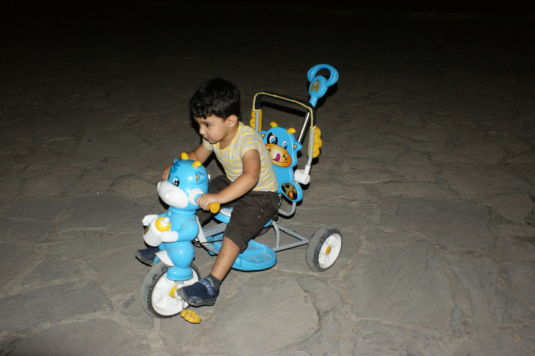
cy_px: 178
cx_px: 268
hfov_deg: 57.3
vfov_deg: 39.9
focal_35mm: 33
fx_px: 490
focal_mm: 22
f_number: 5.6
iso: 400
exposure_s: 1/60
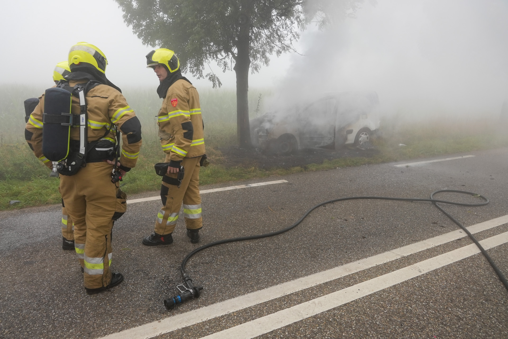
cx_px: 254
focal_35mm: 24
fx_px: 339
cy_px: 170
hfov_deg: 73.7
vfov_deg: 53.2
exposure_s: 1/160
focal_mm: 24
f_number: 6.3
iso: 500
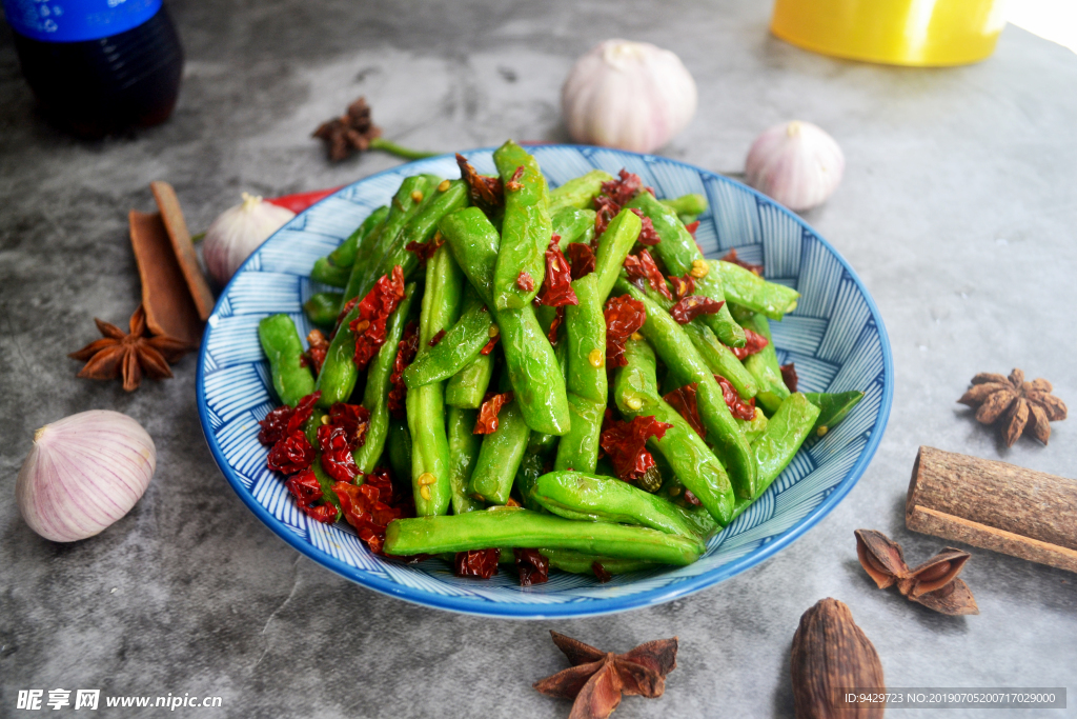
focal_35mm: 30
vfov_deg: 43.6
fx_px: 898
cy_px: 360
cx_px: 538
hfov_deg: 61.9
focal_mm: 20
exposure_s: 1/200
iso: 400
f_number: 4.5
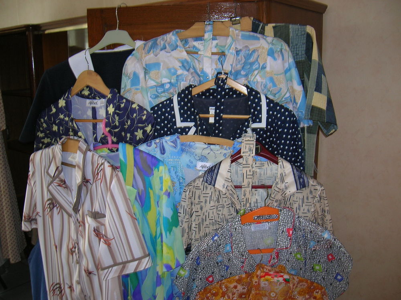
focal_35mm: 34
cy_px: 150
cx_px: 200
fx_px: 393
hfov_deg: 54.0
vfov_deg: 41.7
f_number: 2.9
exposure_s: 1/60.1
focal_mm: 5.7
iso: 50
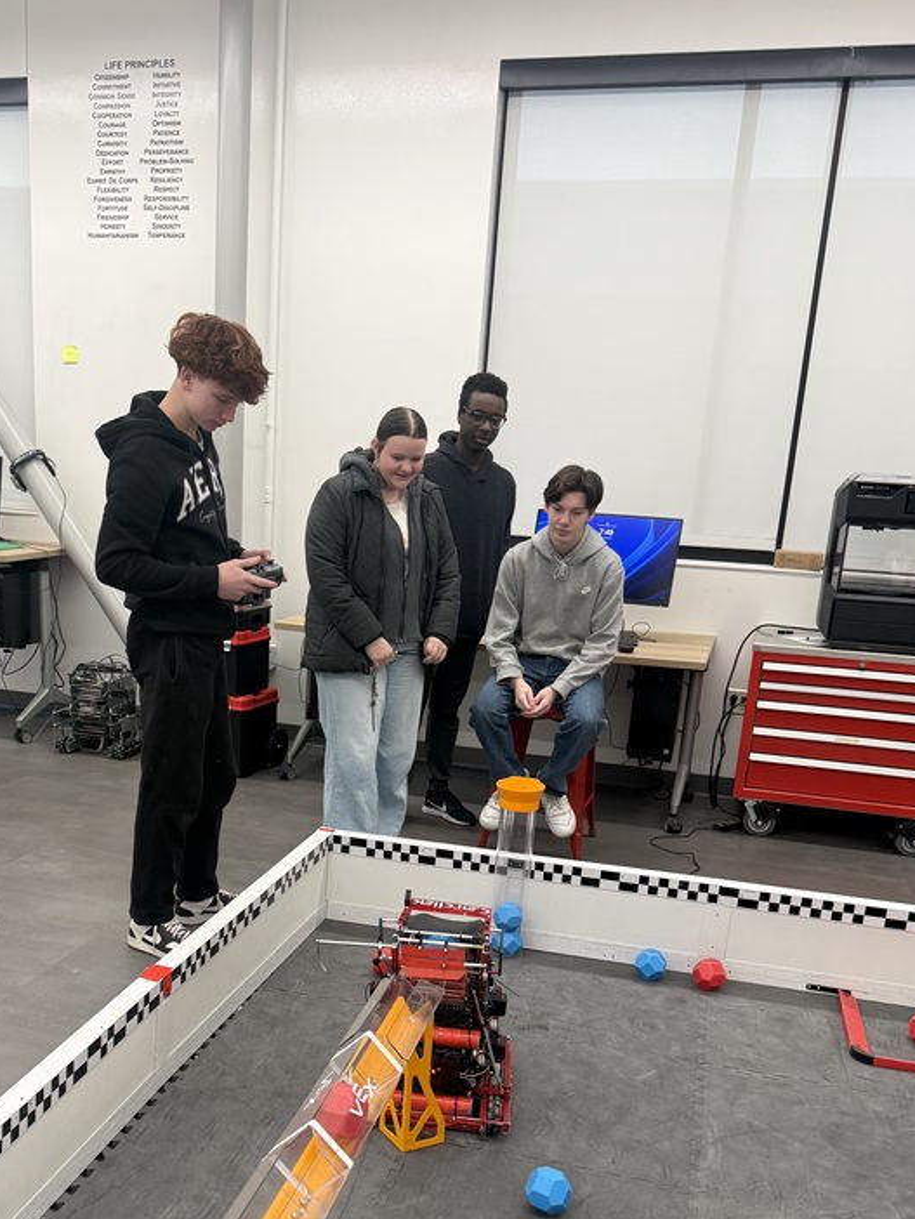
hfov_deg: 40.5
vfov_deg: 51.4
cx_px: 352
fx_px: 1233
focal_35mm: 35
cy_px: 832
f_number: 1.78
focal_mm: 6.76
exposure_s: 1/120
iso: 200
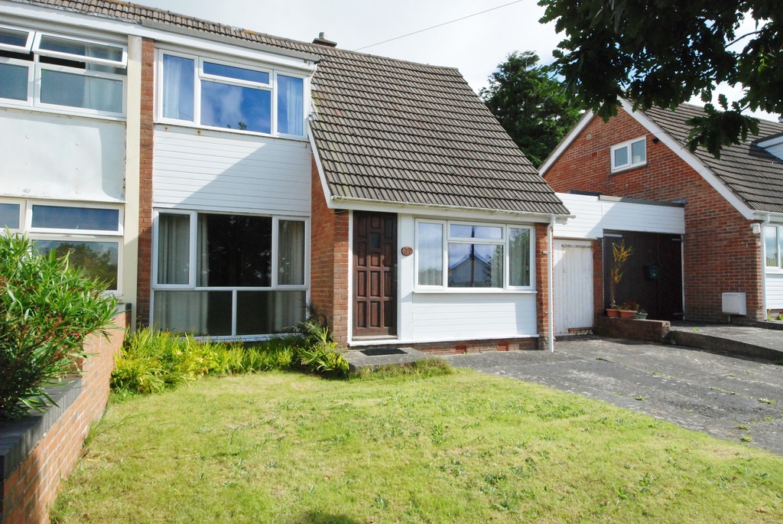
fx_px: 523
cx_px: 392
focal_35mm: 24
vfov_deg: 53.2
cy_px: 262
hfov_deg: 73.7
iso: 800
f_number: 13
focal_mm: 16
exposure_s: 1/640
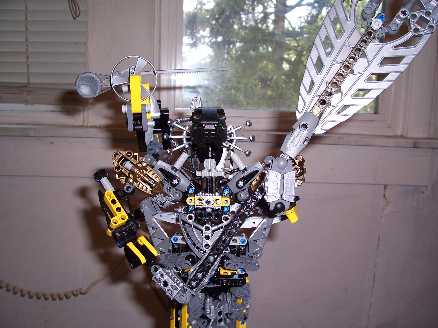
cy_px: 164
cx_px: 219
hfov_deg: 54.0
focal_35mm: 34
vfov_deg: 41.8
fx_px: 430
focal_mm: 5.6
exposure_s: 1/60
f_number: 2.7
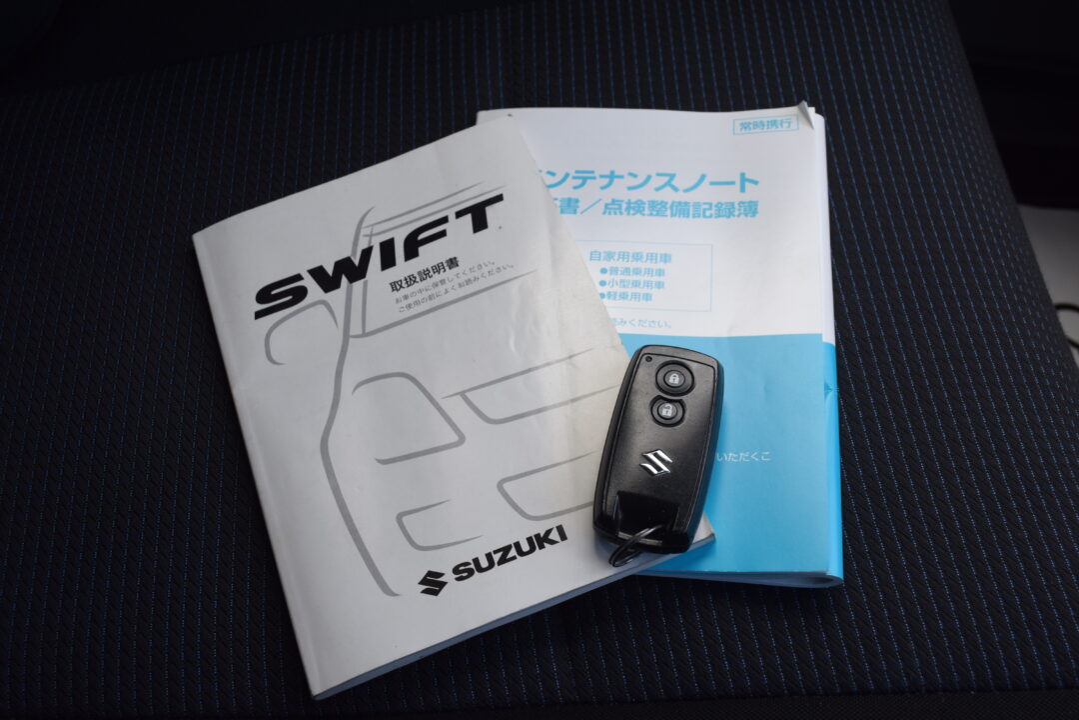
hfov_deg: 53.1
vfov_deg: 36.9
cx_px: 540
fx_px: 1079
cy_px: 360
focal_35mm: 36
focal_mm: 24
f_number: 5.6
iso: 400
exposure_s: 1/125
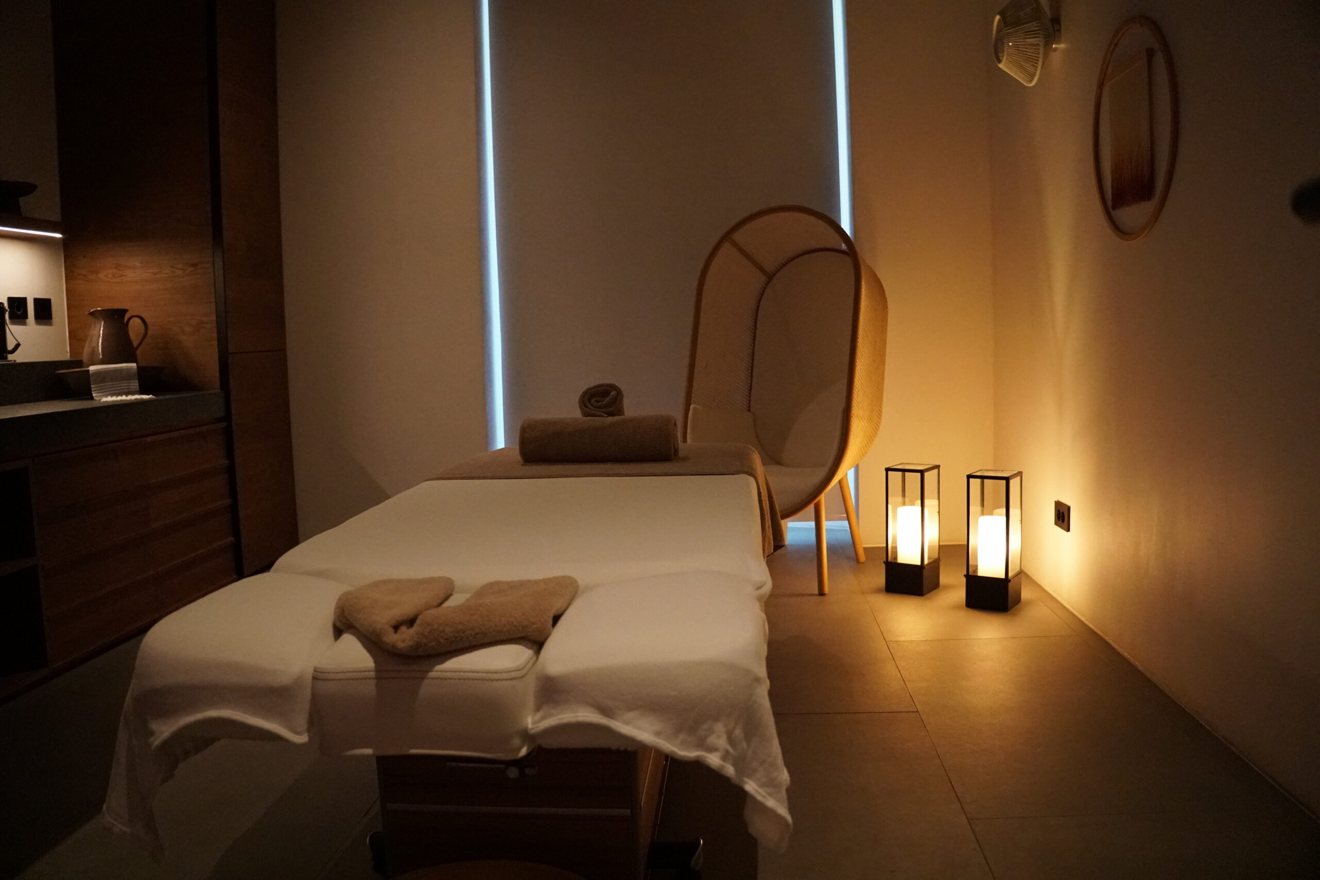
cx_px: 660
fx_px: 990
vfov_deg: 47.9
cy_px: 440
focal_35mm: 27
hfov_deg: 67.4
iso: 5000
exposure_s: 1/100
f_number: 2.8
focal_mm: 18
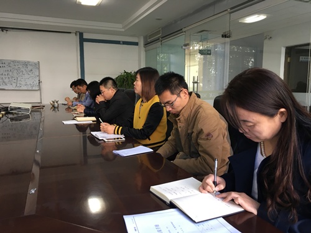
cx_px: 156
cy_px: 116
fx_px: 261
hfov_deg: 61.7
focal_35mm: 29
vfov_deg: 48.2
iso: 80
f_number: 2.2
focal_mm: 4.15
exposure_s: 1/33
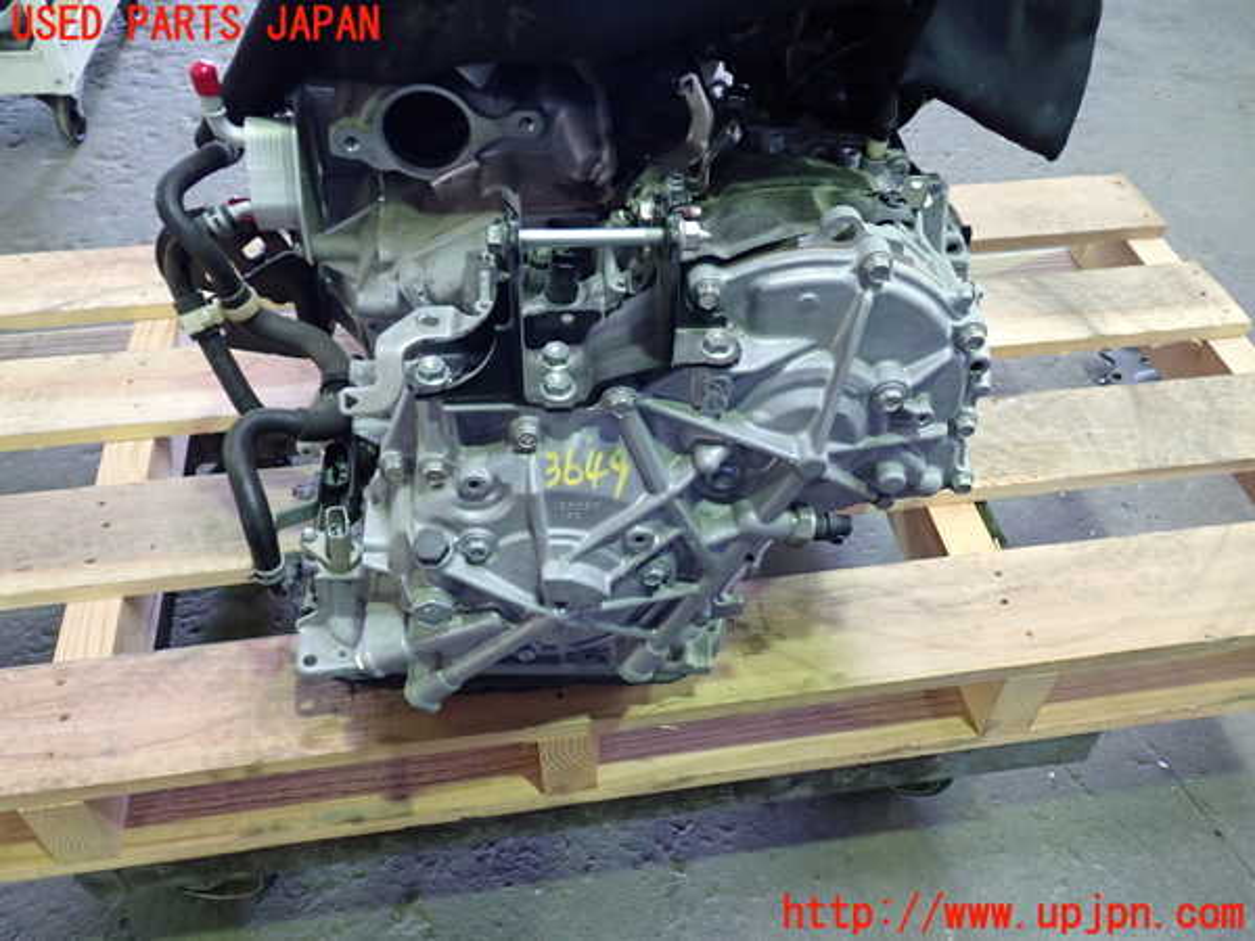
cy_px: 470
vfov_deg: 46.8
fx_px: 1088
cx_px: 628
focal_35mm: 30
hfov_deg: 60.0
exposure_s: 1/30
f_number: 2.3
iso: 400
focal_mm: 5.4
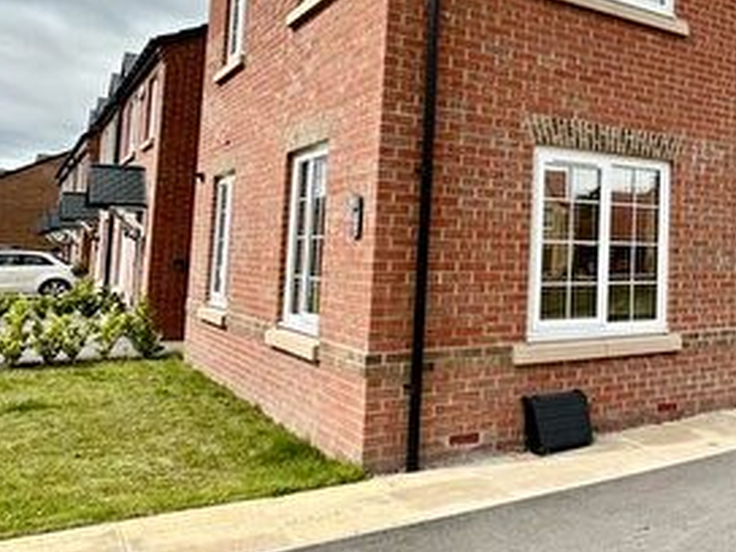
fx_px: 765
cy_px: 202
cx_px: 747
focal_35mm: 36
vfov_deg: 39.4
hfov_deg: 43.5
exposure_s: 1/1103
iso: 40
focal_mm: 2.22
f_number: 2.2
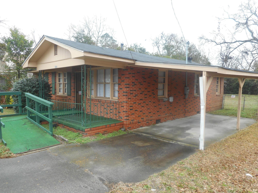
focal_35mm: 25
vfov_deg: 54.9
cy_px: 96
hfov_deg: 69.4
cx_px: 129
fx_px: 186
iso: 80
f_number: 3.7
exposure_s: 1/60
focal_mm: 4.5
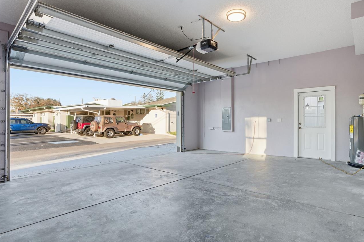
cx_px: 210
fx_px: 209
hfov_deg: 81.6
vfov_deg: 60.4
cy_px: 120
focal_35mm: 21
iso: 100
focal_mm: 16.5
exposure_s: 1/80
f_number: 8
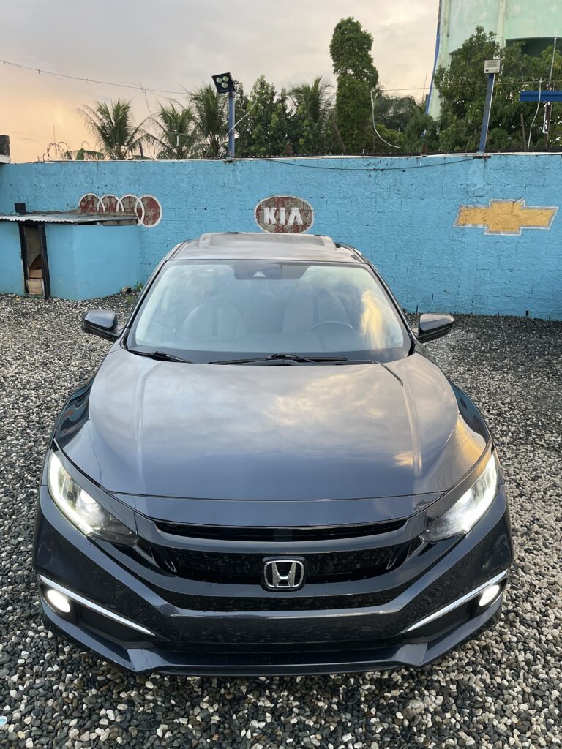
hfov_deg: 54.9
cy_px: 374
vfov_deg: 69.4
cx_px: 281
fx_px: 541
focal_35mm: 25
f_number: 1.6
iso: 125
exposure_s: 1/121
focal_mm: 5.1
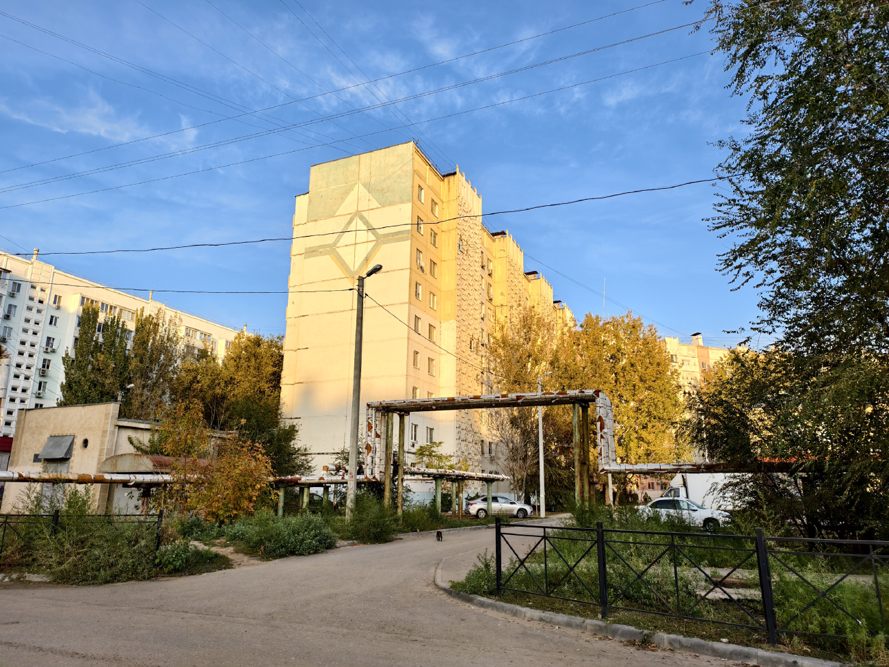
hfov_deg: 73.9
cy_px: 334
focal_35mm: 23
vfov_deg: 58.9
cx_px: 444
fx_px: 591
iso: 71
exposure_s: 1/1368
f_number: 1.57
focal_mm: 6.54
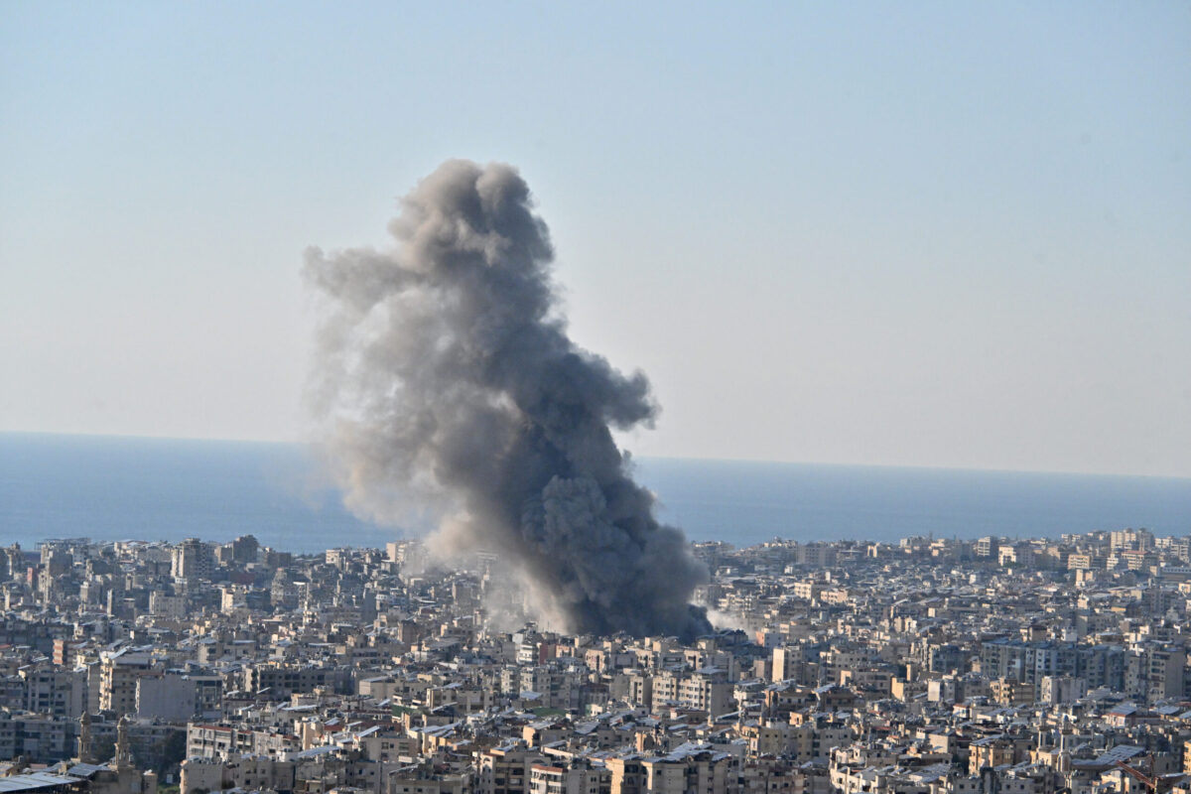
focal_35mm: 120
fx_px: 3970
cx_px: 596
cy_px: 397
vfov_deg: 11.4
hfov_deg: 17.1
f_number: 8
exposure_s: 1/13000
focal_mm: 120
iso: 2500
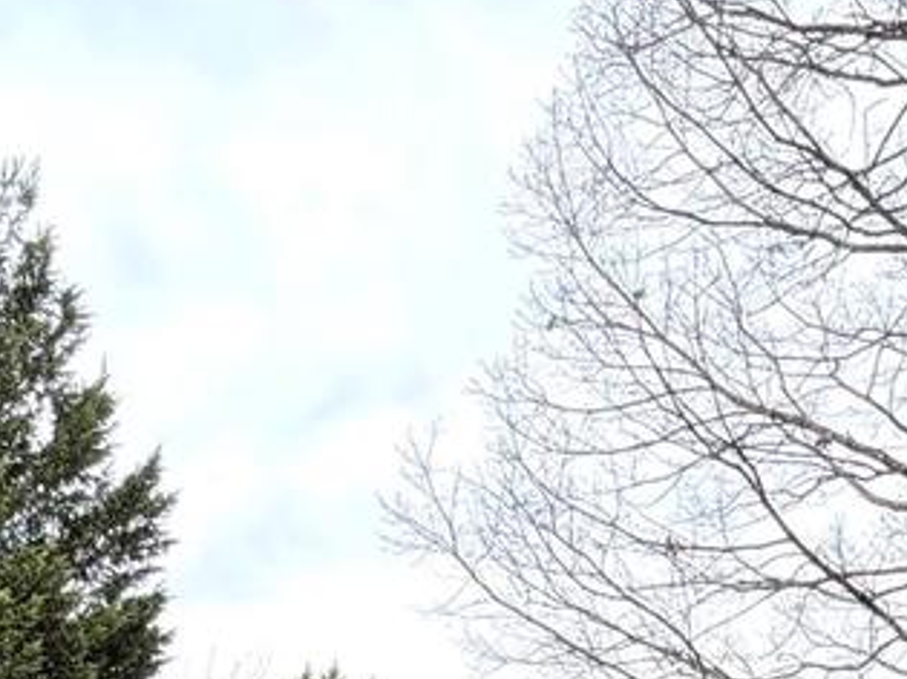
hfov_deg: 30.2
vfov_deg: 17.6
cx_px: 507
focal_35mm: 64
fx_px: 1676
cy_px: 1283
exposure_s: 1/293
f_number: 2.2
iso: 50
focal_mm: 2.22
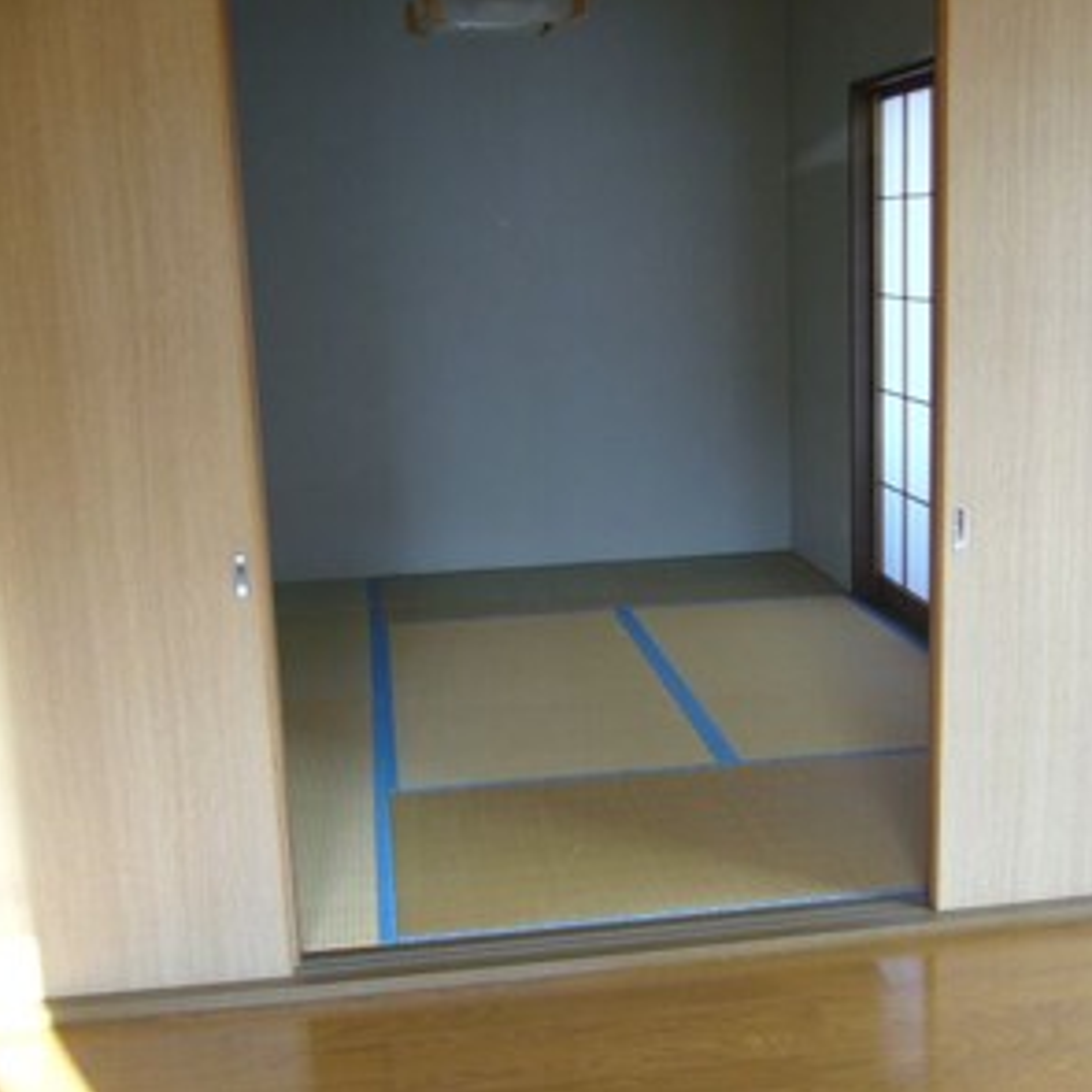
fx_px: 1499
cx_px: 603
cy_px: 544
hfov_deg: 40.0
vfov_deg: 40.0
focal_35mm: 42
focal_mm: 5.8
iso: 80
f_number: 2.8
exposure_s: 1/40
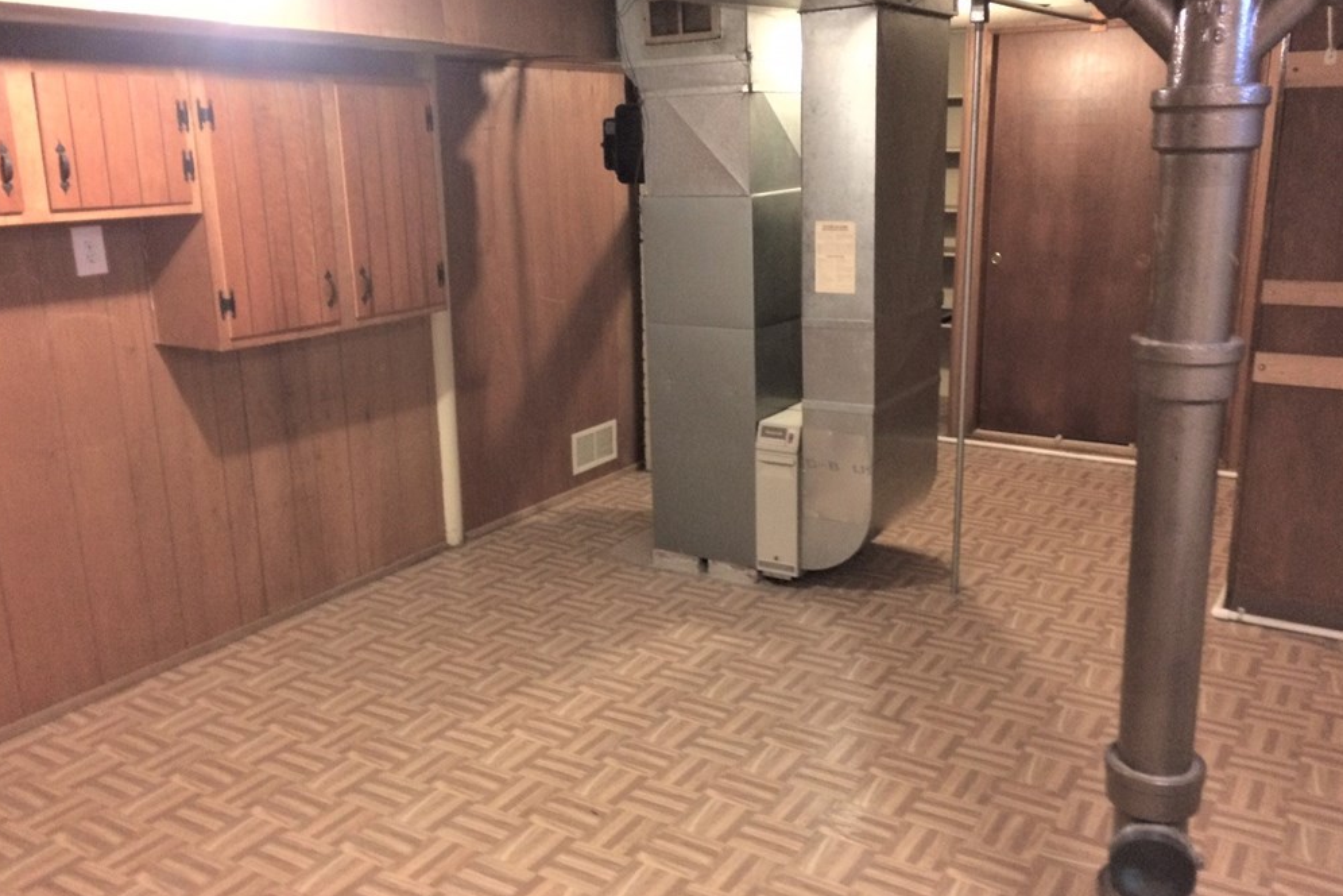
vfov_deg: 42.3
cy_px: 447
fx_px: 1156
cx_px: 678
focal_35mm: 31
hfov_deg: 60.3
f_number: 2.2
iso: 320
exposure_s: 1/15
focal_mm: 4.15
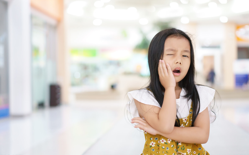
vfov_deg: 16.9
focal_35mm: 77
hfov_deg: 26.8
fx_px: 522
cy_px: 79
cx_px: 125
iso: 800
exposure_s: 1/80
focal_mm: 50
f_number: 1.8
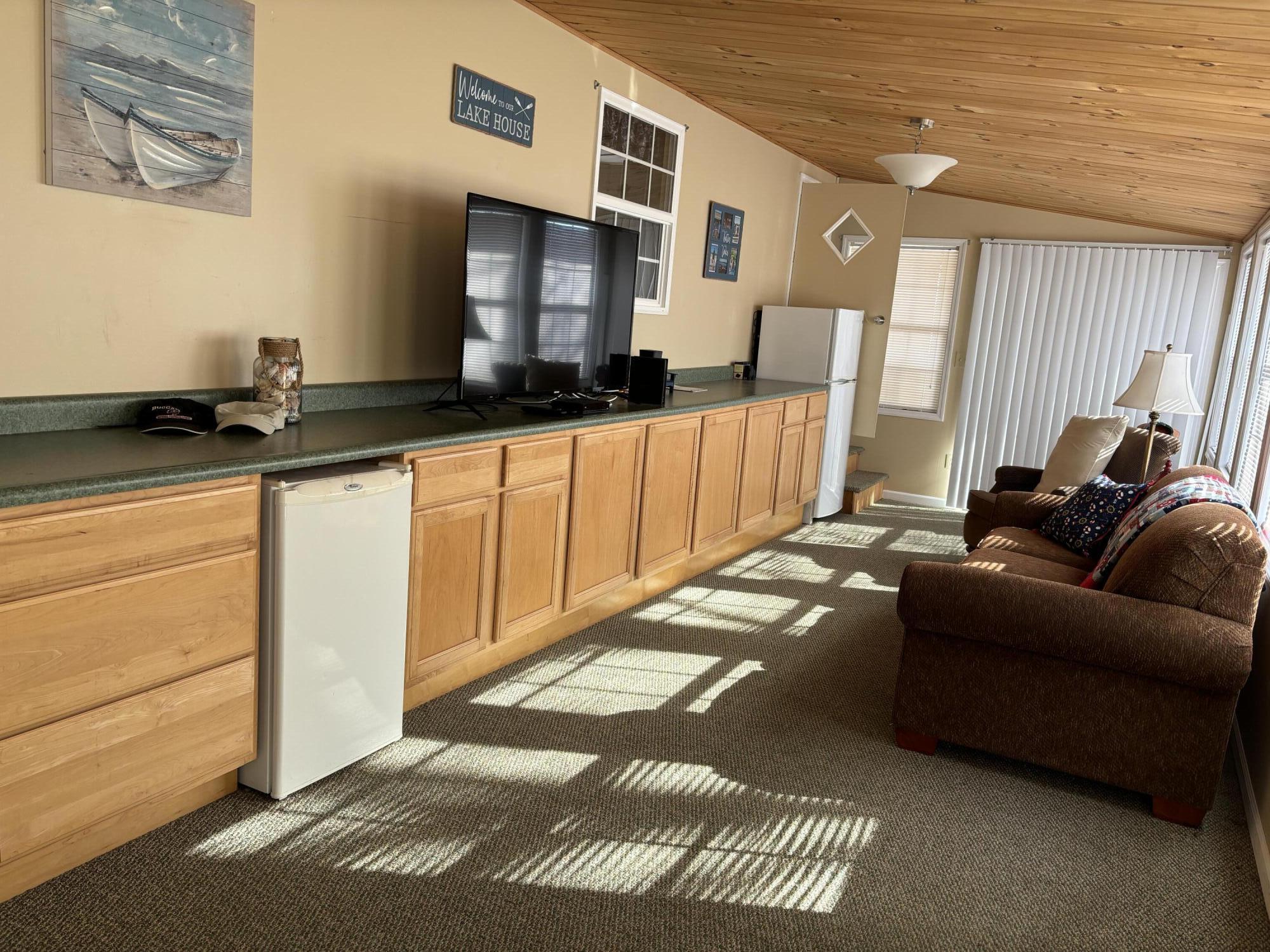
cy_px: 476
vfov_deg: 53.1
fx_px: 954
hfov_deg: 67.3
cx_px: 635
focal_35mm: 26
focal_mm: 5.96
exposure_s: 1/121
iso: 50
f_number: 1.6
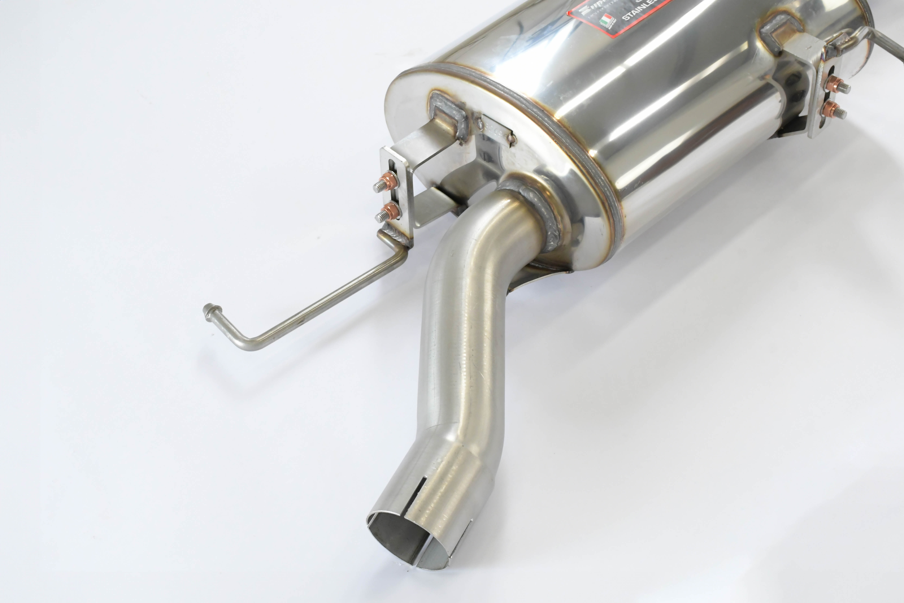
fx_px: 1682
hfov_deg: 30.1
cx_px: 452
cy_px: 302
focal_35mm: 67
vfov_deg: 20.3
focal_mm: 45
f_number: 10
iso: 4000
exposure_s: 1/160
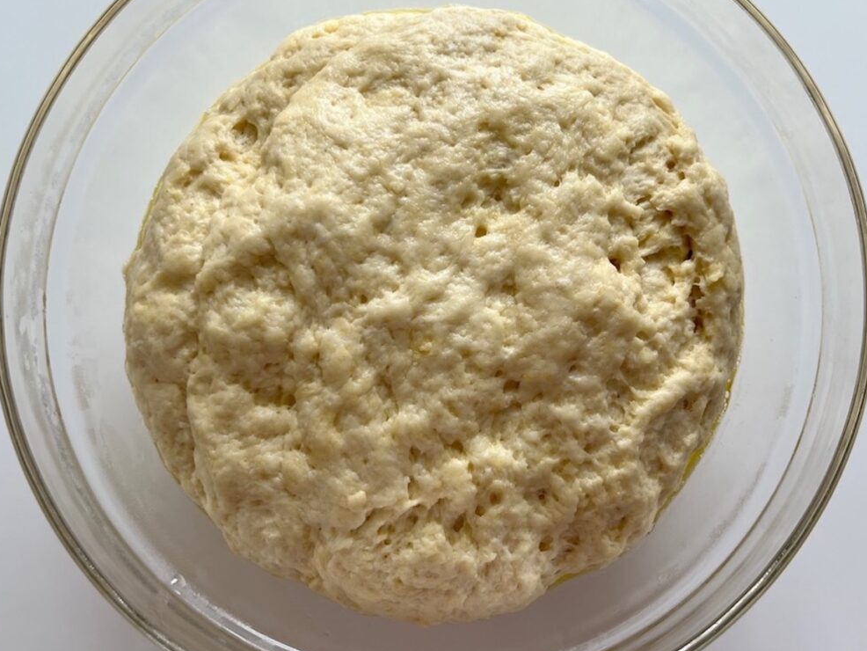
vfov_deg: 51.4
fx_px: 676
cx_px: 424
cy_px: 322
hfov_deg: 65.3
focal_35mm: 27
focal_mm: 5.7
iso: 40
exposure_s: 1/211
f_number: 1.5
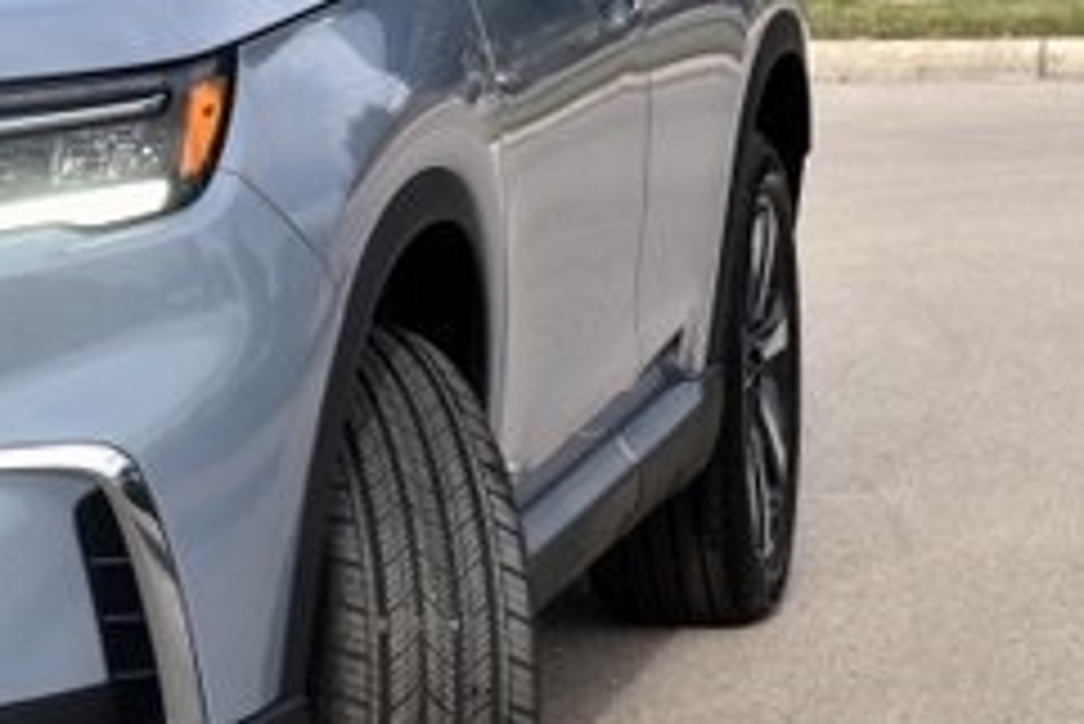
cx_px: -301
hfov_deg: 10.5
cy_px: 236
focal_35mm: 191
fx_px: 5754
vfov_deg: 7.2
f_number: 9
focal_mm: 48
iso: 200
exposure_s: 1/320
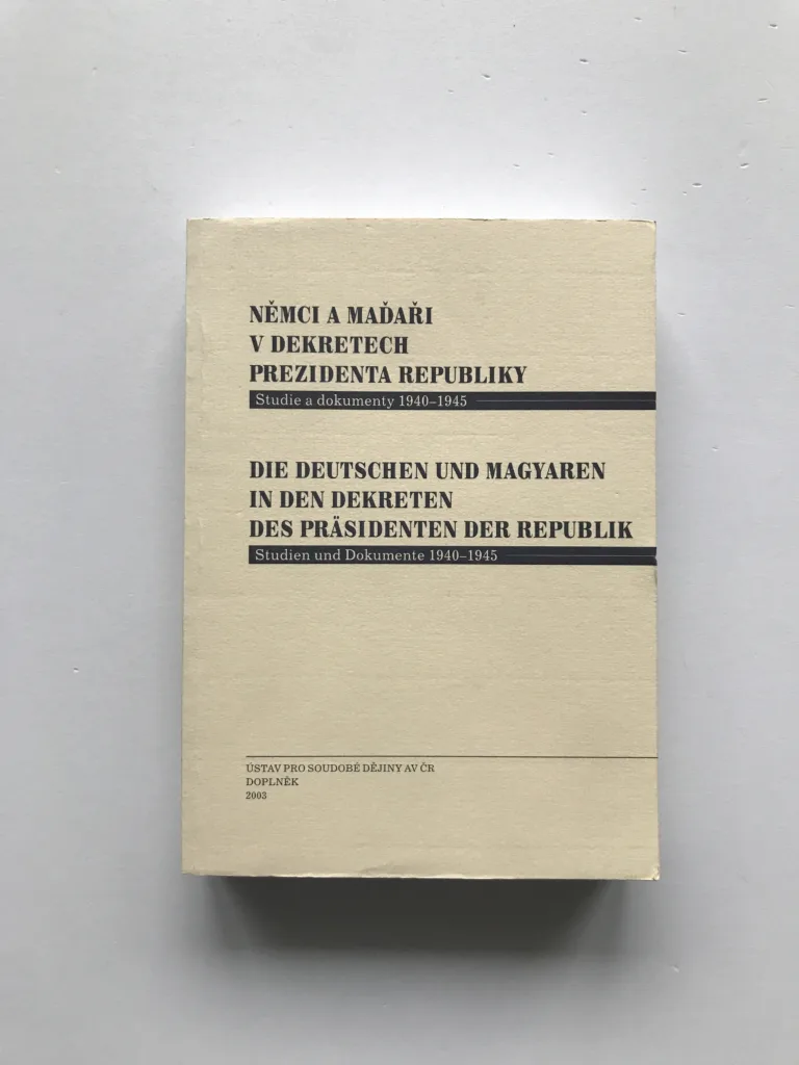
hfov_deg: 49.7
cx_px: 400
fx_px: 862
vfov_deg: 63.4
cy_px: 532
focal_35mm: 28
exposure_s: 1/40
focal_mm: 3.99
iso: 25
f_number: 1.8
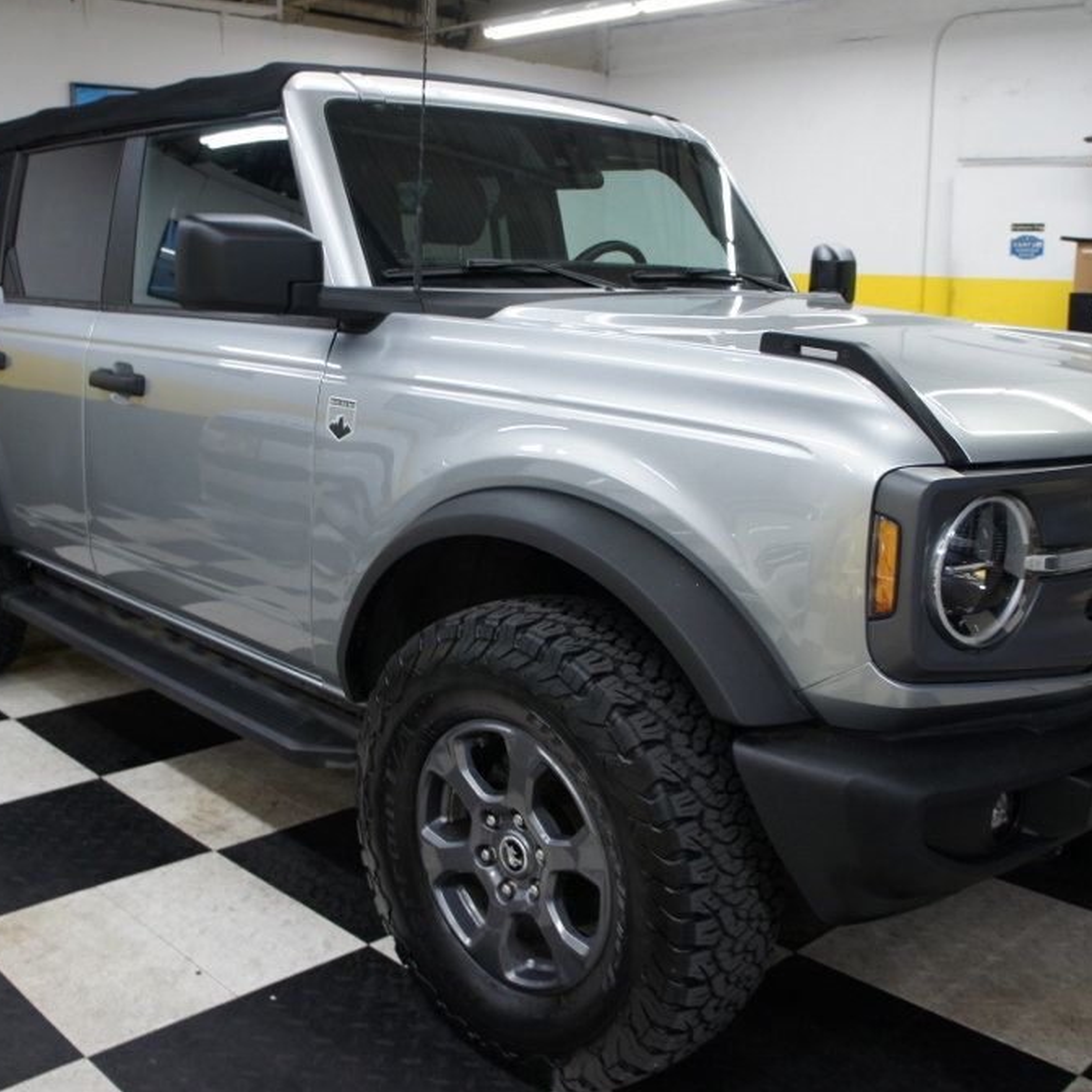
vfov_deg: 47.2
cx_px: 576
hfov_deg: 47.2
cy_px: 541
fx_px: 1249
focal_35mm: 35
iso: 250
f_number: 3.5
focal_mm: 18
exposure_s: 1/30
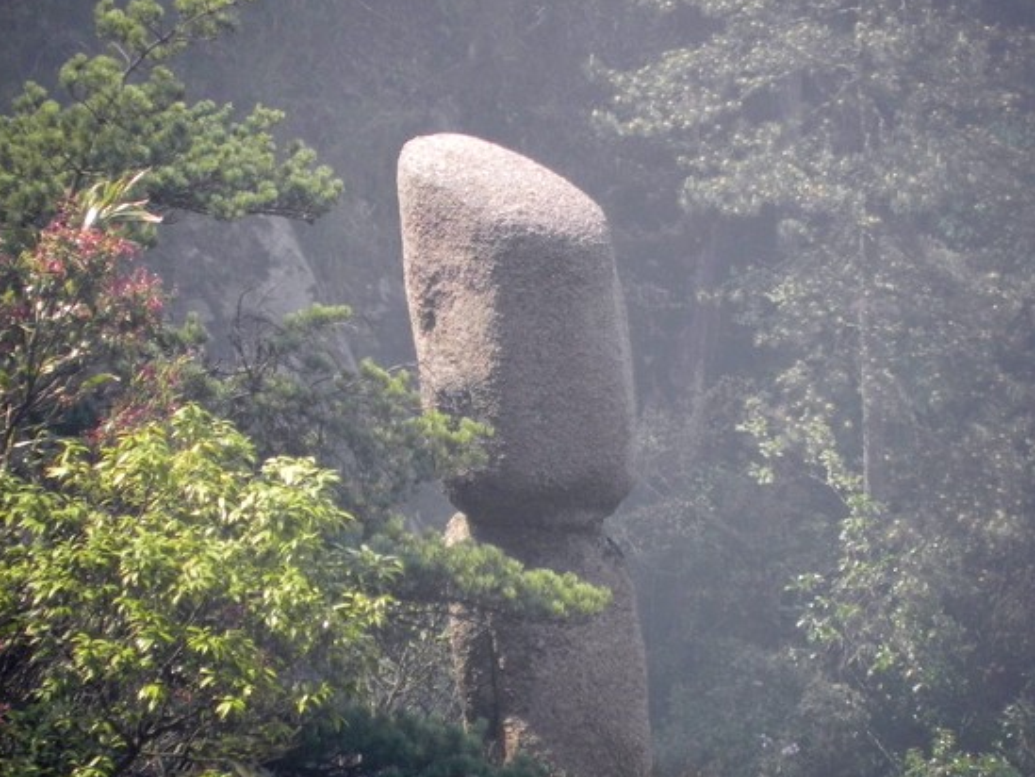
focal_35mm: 865
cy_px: 339
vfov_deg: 1.7
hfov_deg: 2.3
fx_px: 25869
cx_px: 611
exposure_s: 1/231
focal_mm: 120
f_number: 5
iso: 160
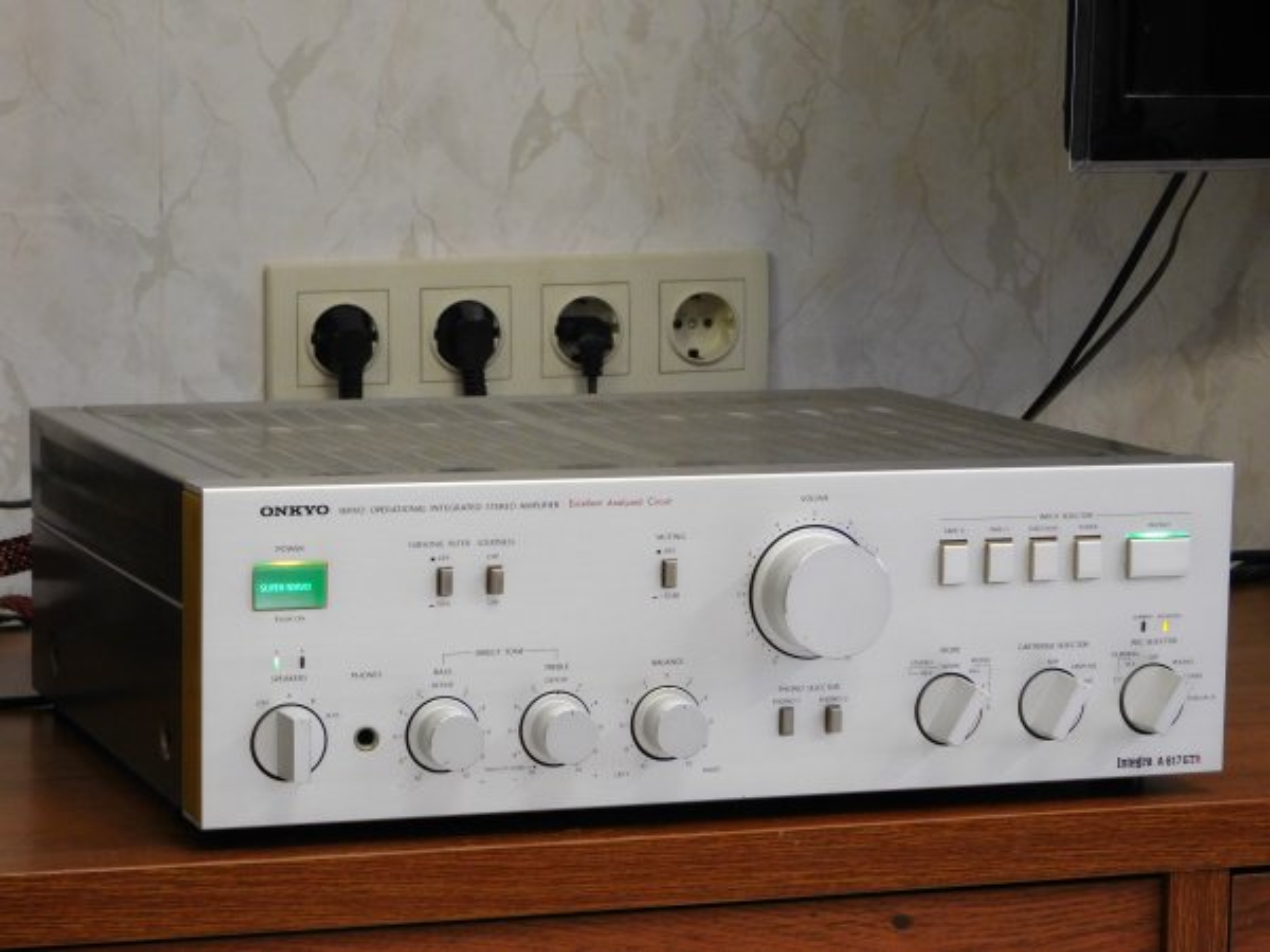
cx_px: 635
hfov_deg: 19.8
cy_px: 476
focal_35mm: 99
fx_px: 3632
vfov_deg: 14.9
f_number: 4.6
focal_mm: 17.6
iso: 560
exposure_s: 1/30
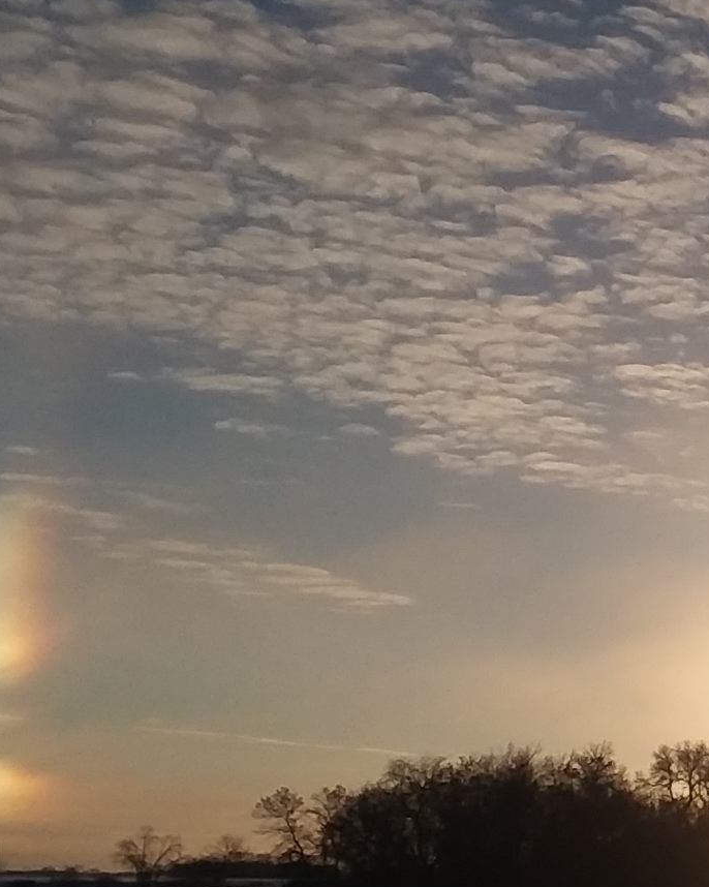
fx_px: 2230
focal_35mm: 85
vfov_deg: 22.4
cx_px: 1079
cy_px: 577
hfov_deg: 16.4
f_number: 1.9
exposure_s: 1/6593
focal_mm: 2.47
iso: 40
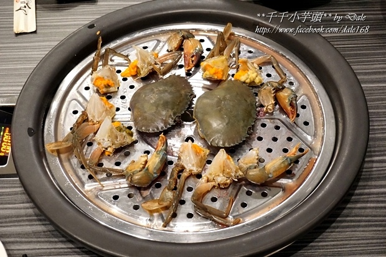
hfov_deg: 34.2
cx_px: 193
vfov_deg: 23.2
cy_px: 128
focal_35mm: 58
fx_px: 627
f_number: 5.6
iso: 3200
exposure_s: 1/50
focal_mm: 39
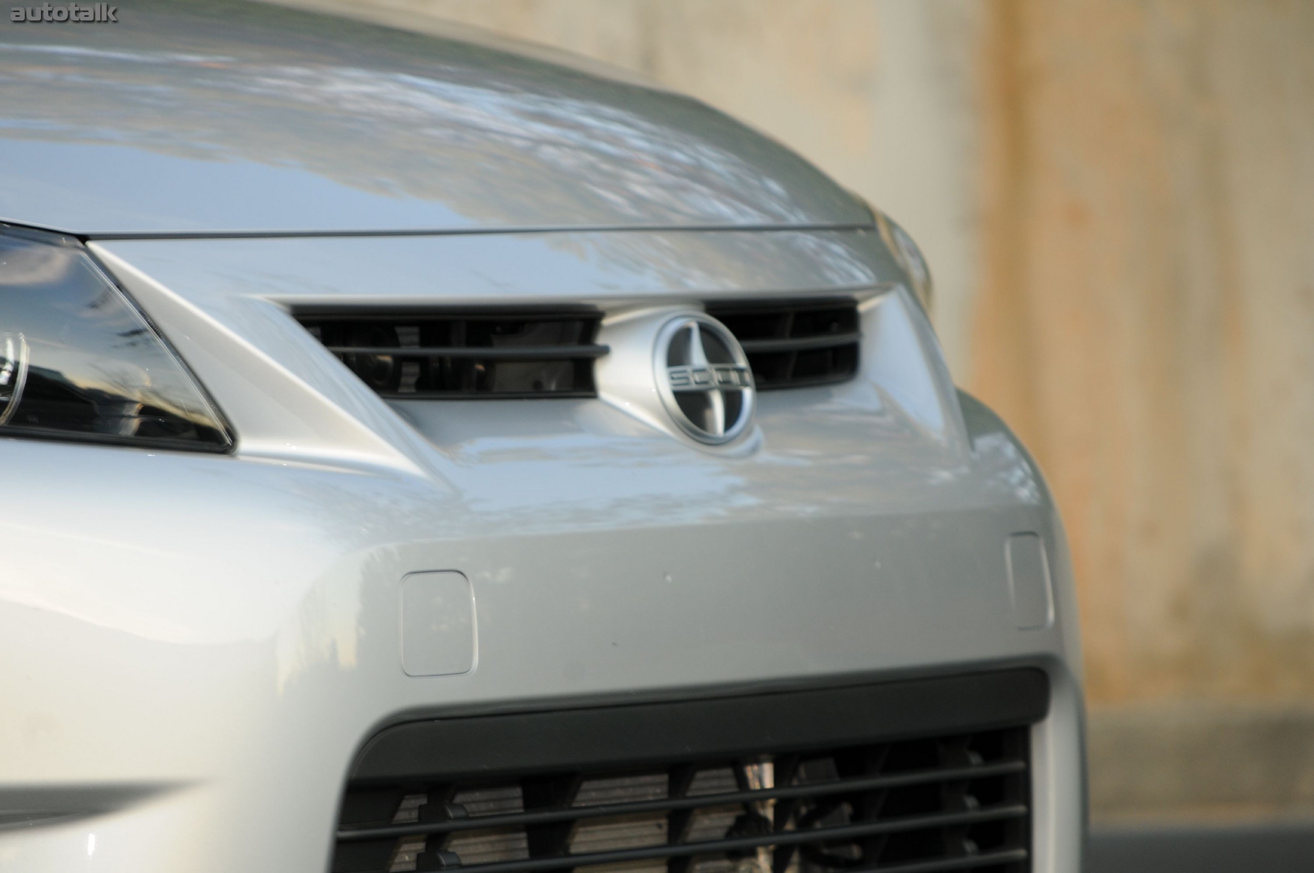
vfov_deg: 4.6
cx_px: 657
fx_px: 10938
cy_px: 436
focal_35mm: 300
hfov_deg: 6.9
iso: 250
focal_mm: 200
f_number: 8
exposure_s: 1/60
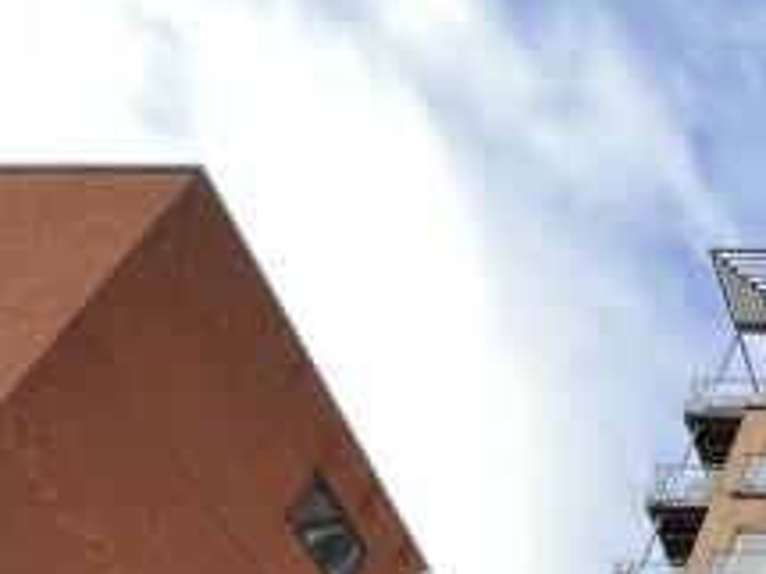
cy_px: 1276
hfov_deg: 21.6
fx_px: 1371
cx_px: 1340
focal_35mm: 62
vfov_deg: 15.8
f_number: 1.8
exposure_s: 1/259
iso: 32
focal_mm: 1.57
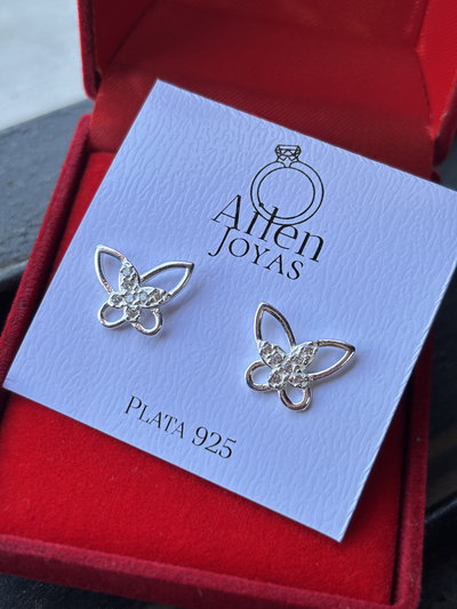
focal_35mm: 52
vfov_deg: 36.8
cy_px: 304
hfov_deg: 28.0
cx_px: 228
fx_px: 915
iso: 32
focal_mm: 5.96
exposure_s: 1/359
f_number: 1.6
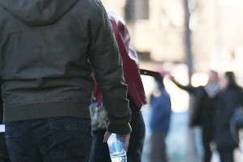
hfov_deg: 2.8
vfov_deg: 1.9
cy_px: 106
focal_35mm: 737
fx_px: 4974
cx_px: 458
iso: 1600
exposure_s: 1/5000
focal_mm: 135
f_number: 2.8
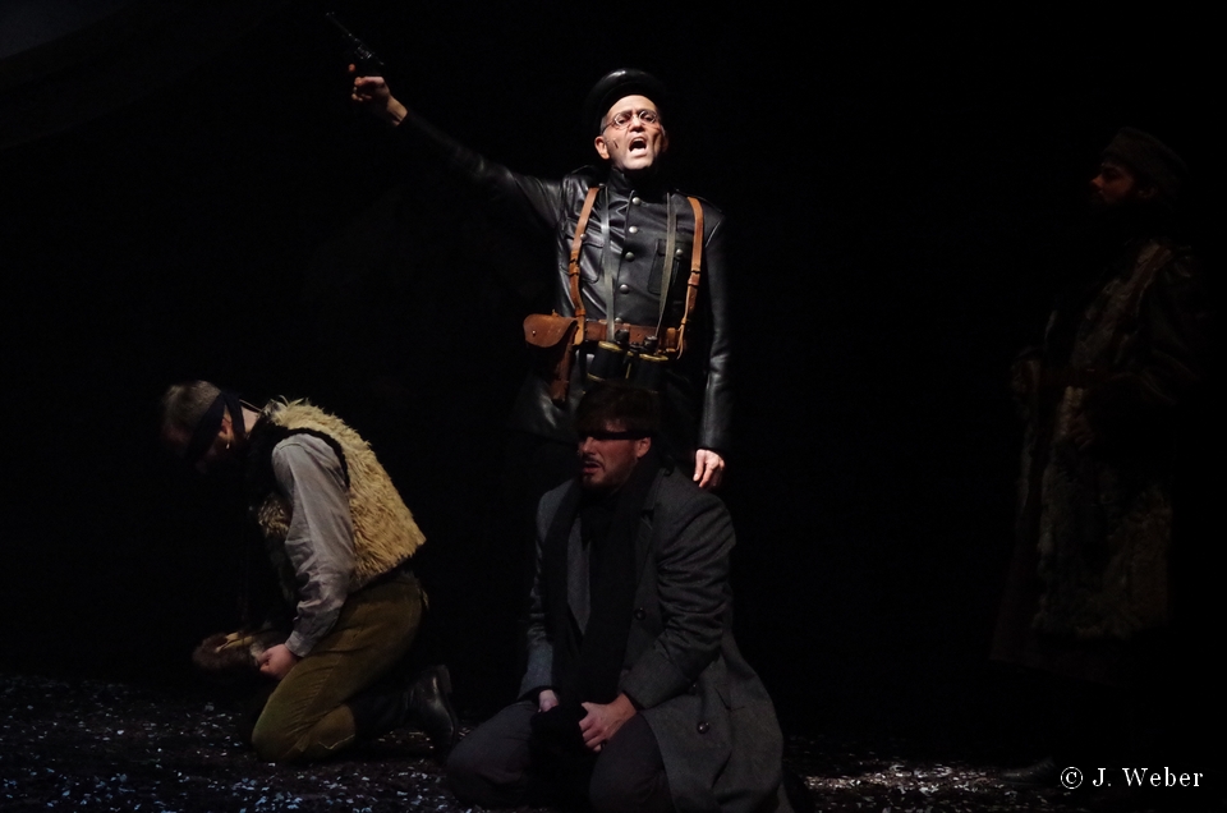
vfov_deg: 7.9
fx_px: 5851
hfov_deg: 12.0
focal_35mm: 172
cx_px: 614
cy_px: 406
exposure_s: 1/100
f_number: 8
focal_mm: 115
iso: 6400
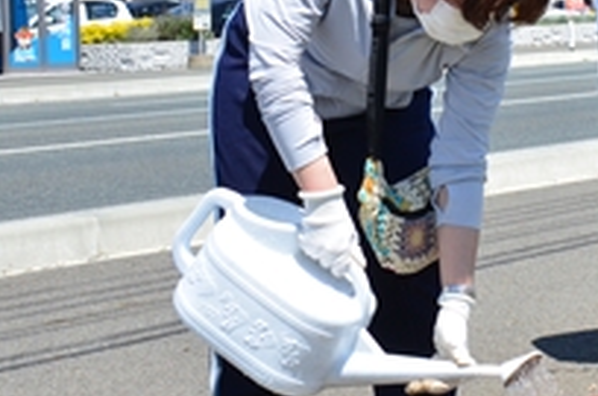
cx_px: 624
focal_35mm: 103
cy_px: 25
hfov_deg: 19.2
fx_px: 1707
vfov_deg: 13.1
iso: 1000
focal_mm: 28
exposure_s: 1/800
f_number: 11
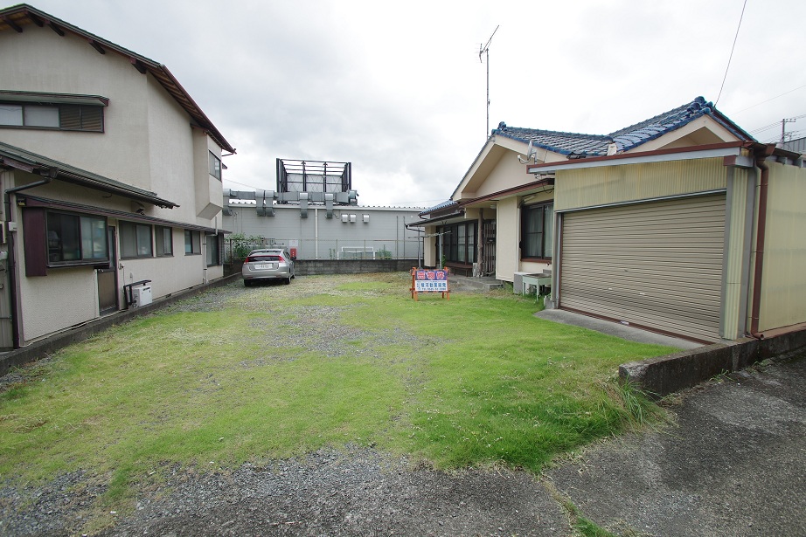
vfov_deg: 77.3
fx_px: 336
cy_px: 268
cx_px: 403
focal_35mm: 15
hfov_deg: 100.4
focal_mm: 10
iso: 200
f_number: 8
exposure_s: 1/400
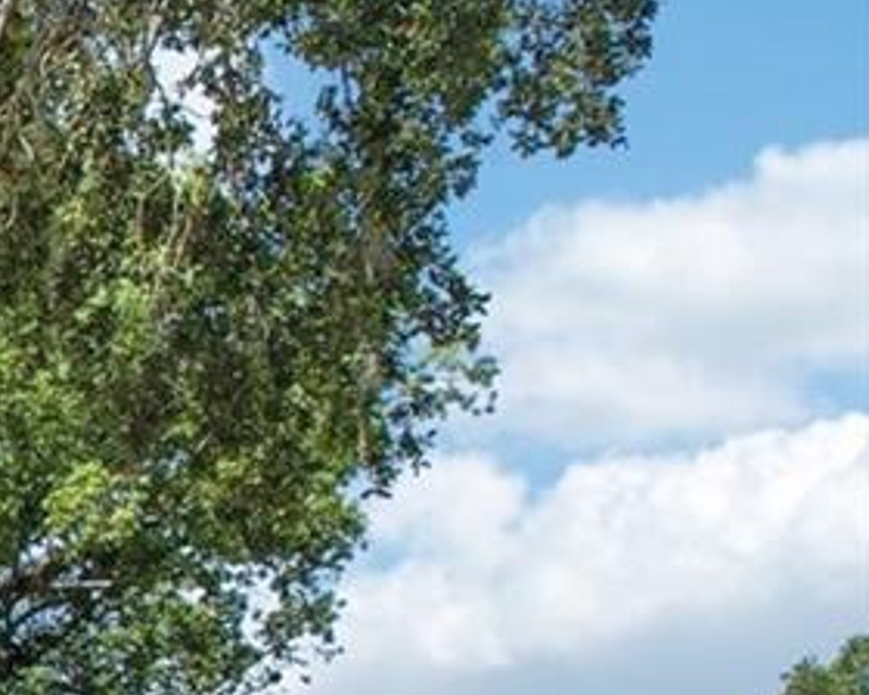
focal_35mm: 118
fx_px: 3035
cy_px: 1275
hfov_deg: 11.3
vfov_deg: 12.0
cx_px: -1605
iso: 100
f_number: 2.8
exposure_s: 1/2500
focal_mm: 8.4
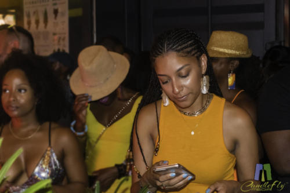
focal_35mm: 60
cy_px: 96
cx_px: 145
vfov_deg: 22.6
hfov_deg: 33.4
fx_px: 483
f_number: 4.5
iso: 6400
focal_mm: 40
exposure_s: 1/60
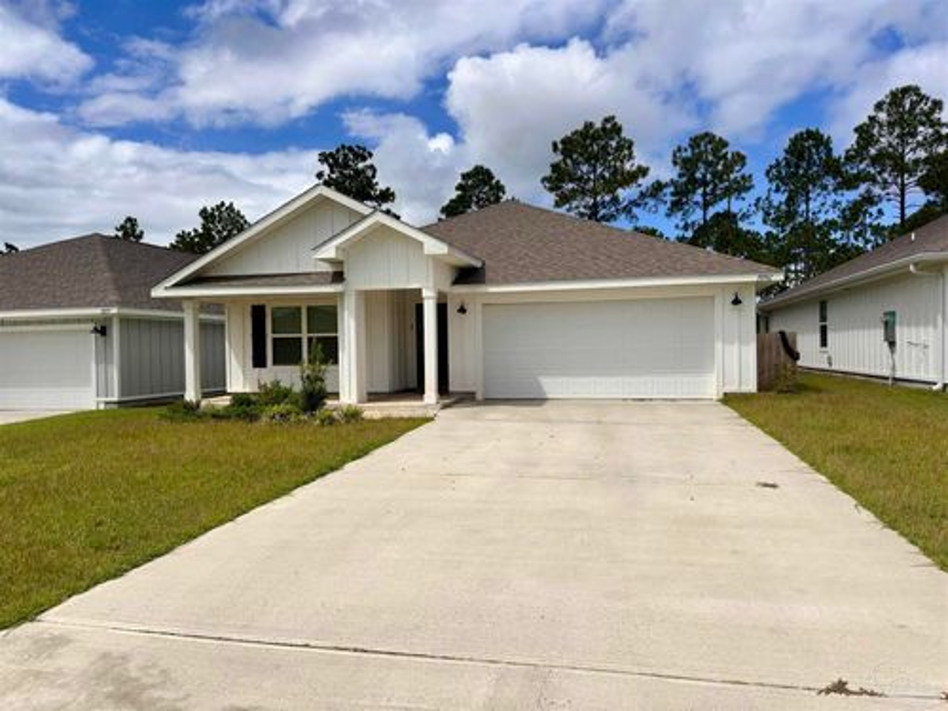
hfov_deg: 71.6
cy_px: 356
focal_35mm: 24
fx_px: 657
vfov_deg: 56.8
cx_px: 474
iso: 100
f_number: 1.78
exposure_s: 1/15385
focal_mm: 6.86
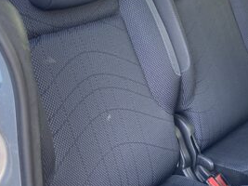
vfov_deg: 18.9
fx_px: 559
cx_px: 261
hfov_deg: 23.7
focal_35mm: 78
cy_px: 91
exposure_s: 1/111
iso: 125
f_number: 1.8
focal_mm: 4.25
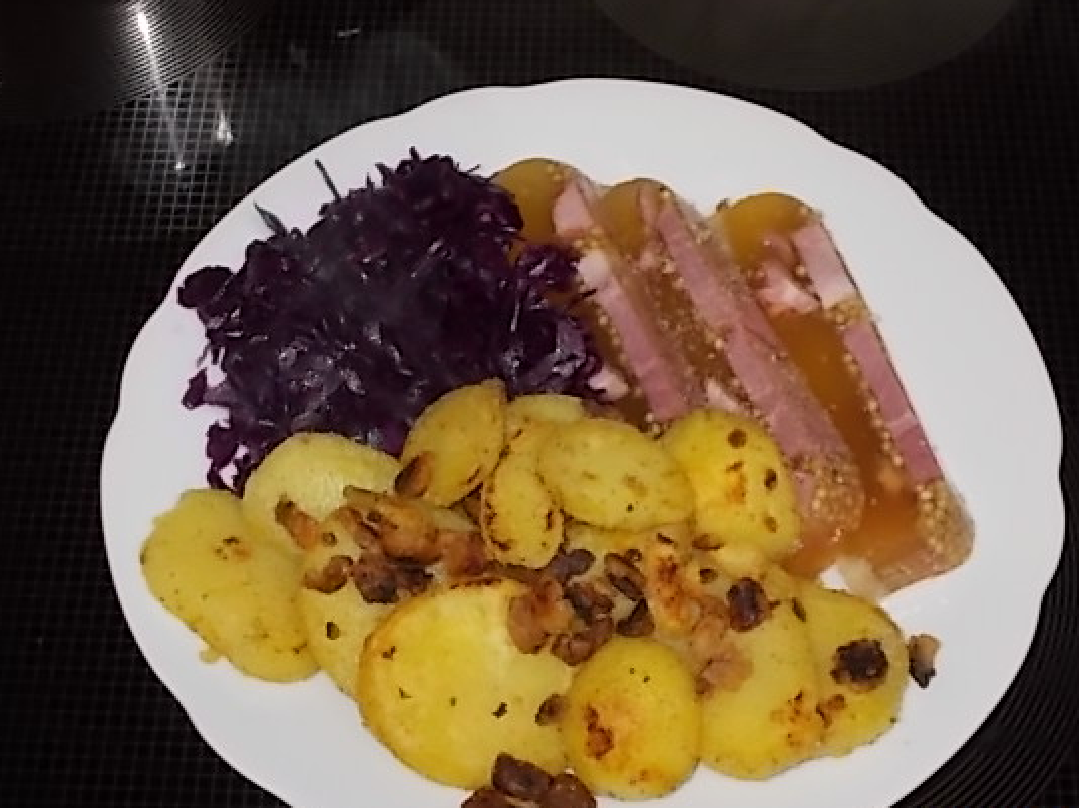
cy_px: 469
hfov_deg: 28.2
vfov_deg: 21.3
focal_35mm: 69
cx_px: 564
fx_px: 2150
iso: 200
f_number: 4.9
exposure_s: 1/30
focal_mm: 10.3
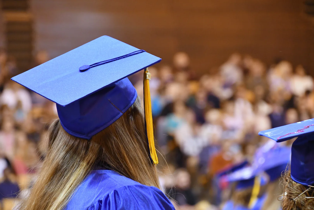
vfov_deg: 6.8
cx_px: 157
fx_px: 1766
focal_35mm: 202
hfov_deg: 10.2
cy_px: 105
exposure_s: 1/80
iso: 3200
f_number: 6
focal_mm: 135
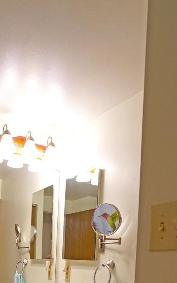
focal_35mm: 36
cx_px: 37
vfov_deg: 46.9
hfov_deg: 34.3
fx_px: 278
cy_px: 270
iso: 1250
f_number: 4
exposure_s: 1/160
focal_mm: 16
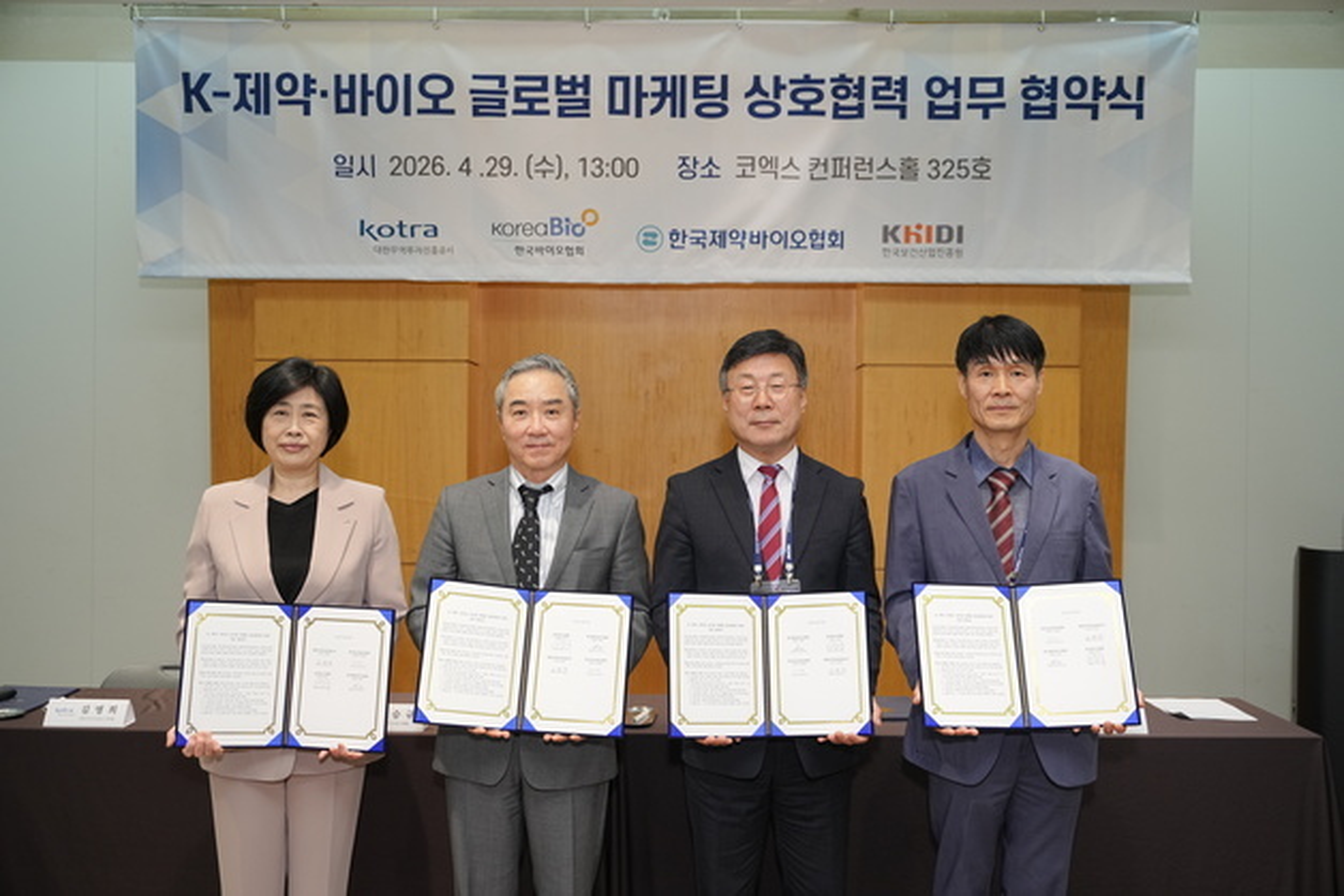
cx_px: 672
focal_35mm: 34
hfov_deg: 55.8
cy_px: 448
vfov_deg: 38.9
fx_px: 1270
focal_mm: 34
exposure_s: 1/80
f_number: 3.5
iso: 1000
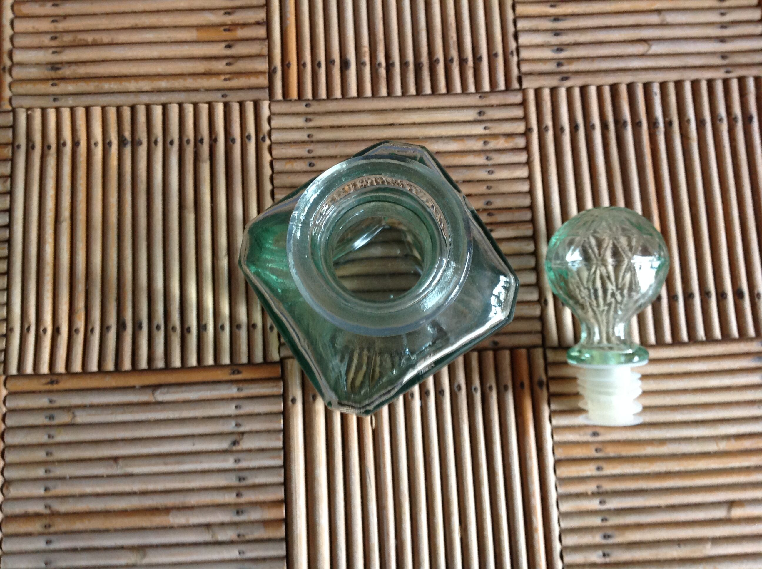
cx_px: 381
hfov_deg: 52.7
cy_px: 284
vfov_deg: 40.6
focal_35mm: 35
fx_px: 769
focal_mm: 4.28
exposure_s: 1/15
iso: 125
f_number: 2.4
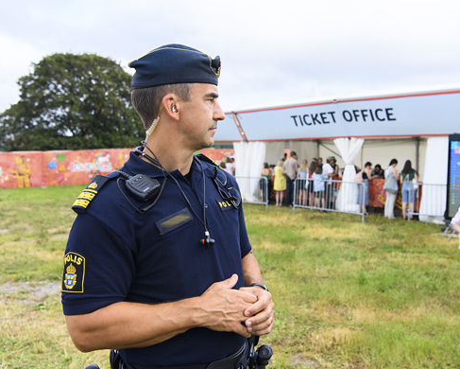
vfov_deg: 40.2
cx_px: 279
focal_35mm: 37
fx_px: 504
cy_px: 187
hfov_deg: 48.7
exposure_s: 1/3200
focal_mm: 32
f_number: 4.5
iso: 800
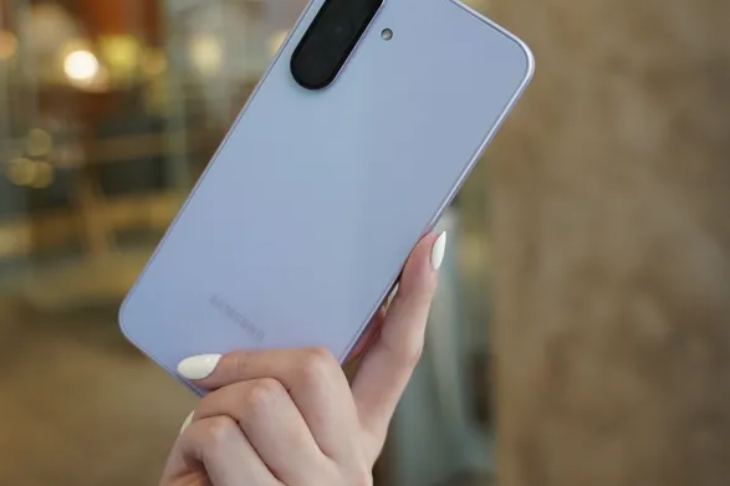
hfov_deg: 38.9
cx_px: 363
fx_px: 1034
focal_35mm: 51
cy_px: 149
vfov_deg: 26.3
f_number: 4
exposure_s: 1/60
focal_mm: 34
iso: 400
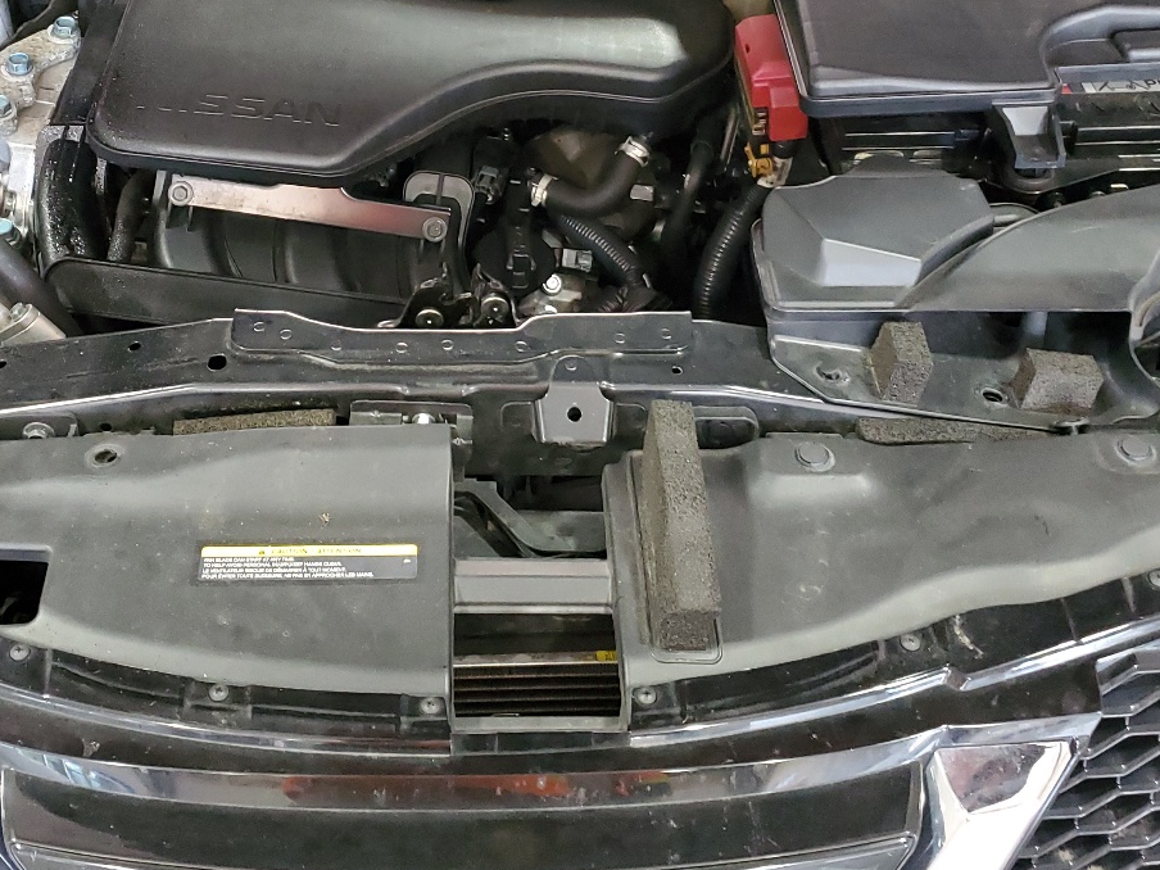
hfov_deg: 41.1
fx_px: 1541
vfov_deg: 30.7
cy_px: 172
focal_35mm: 46
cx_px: 477
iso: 347
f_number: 1.5
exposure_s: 1/30
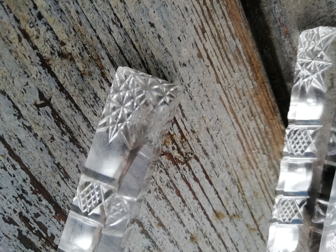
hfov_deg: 67.3
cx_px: 168
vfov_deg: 53.1
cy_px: 126
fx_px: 252
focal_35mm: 26
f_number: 2.2
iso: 50
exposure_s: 1/112
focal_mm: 3.21
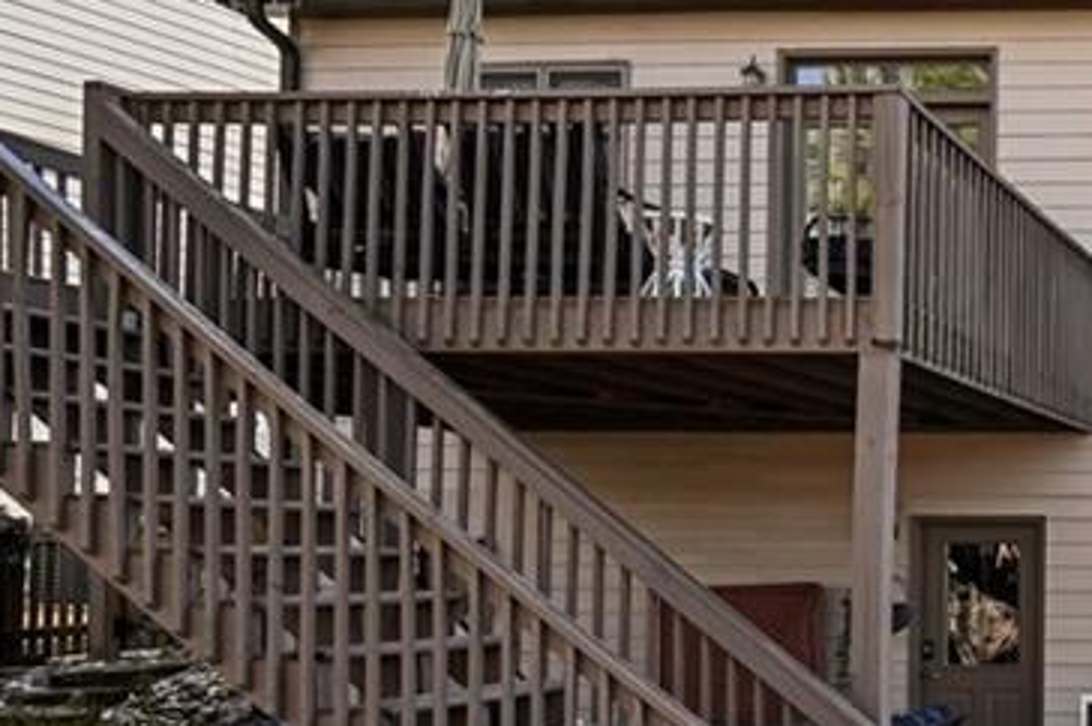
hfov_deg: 32.9
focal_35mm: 45
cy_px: 530
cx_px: 1404
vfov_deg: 29.4
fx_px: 1364
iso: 800
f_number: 8
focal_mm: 16
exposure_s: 1/640
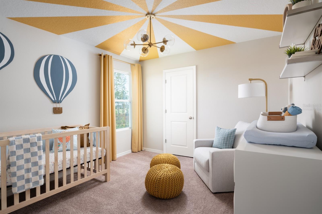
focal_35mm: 18
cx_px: 161
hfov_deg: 88.4
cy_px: 107
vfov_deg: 65.9
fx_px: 165
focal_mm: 18.5
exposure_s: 1/100
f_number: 8
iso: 160
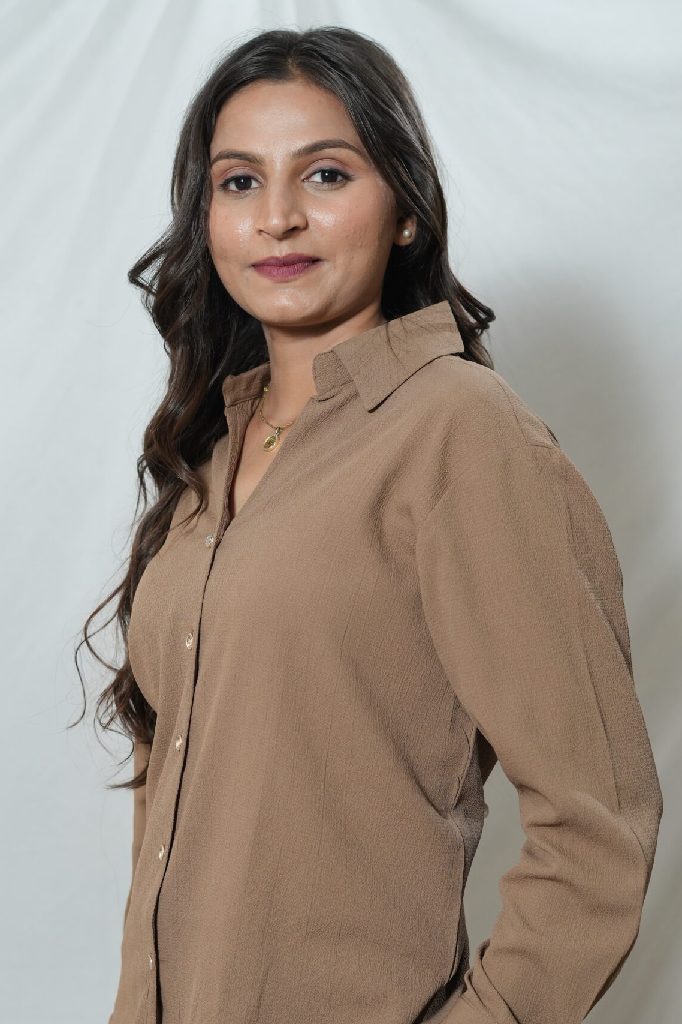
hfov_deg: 18.2
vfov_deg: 26.9
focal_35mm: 75
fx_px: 2131
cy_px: 646
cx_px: 347
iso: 640
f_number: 3.5
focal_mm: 50
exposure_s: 1/160
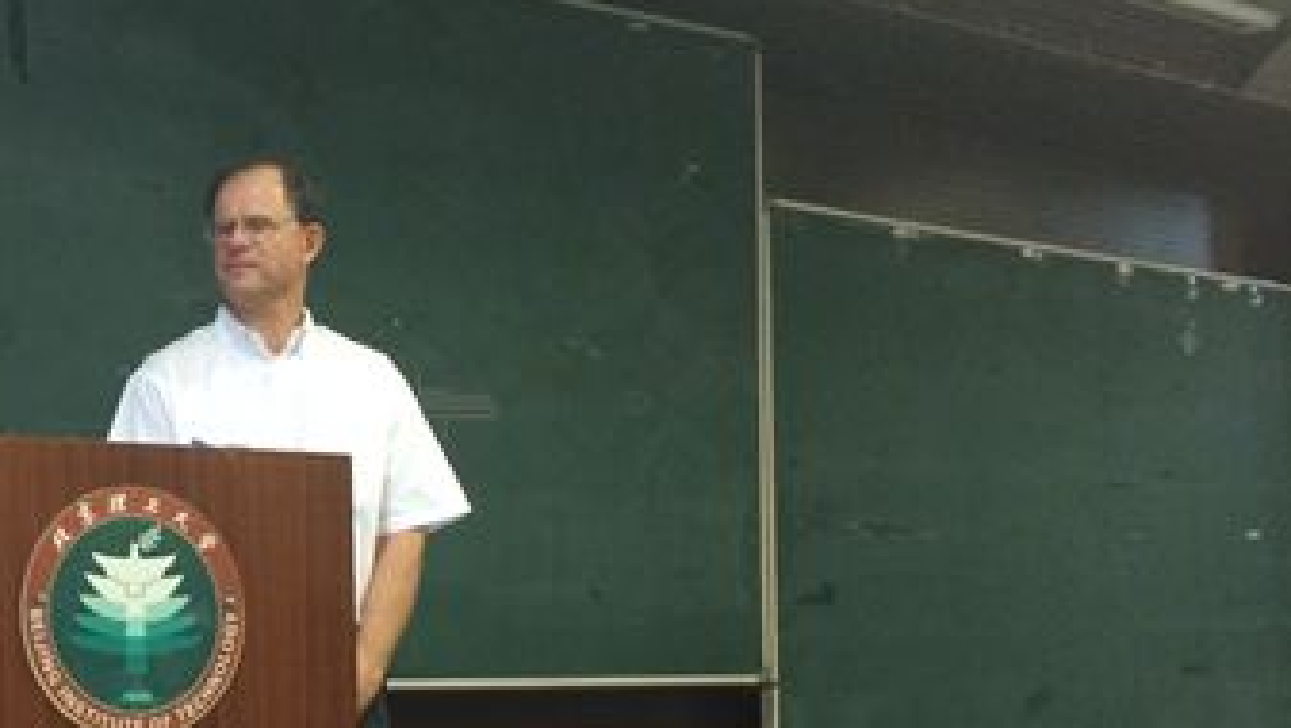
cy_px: 605
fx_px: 2124
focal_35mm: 62
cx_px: 92
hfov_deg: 31.9
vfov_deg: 19.2
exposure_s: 1/33
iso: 400
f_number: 2.2
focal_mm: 4.12
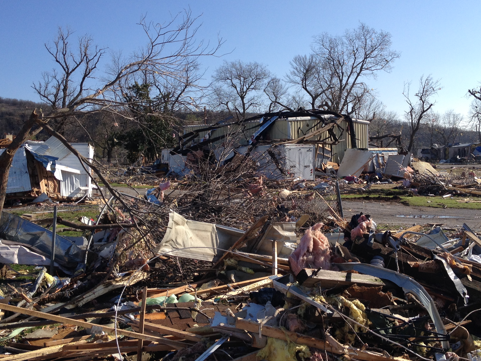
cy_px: 163
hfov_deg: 42.1
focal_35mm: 45
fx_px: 625
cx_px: 250
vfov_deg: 32.2
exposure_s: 1/1672
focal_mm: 4.28
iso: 50
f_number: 2.4
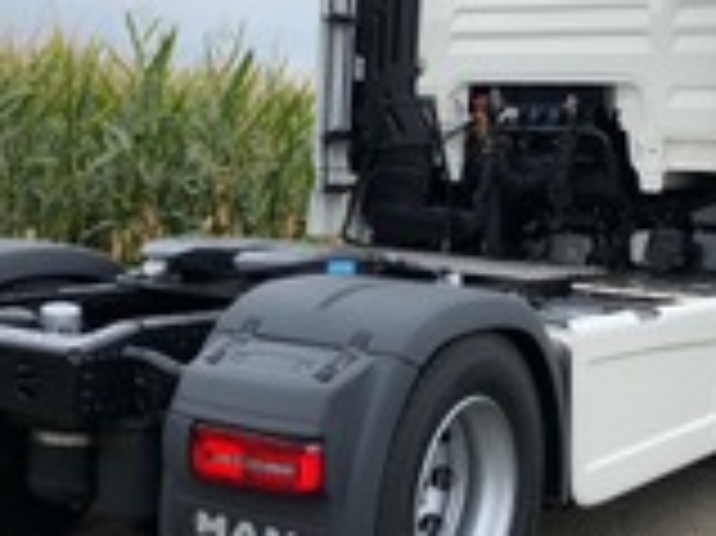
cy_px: 187
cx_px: 394
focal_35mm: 66
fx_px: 1364
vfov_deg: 22.2
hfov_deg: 29.4
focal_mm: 4
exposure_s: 1/716
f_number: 1.8
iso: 20
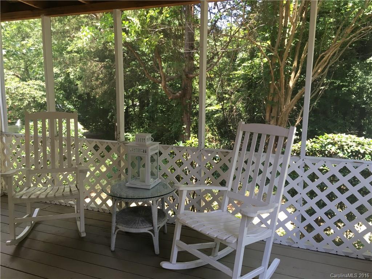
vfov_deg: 48.2
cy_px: 140
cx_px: 186
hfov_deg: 61.7
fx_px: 312
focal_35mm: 29
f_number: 2.2
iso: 25
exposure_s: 1/40
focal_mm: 4.15
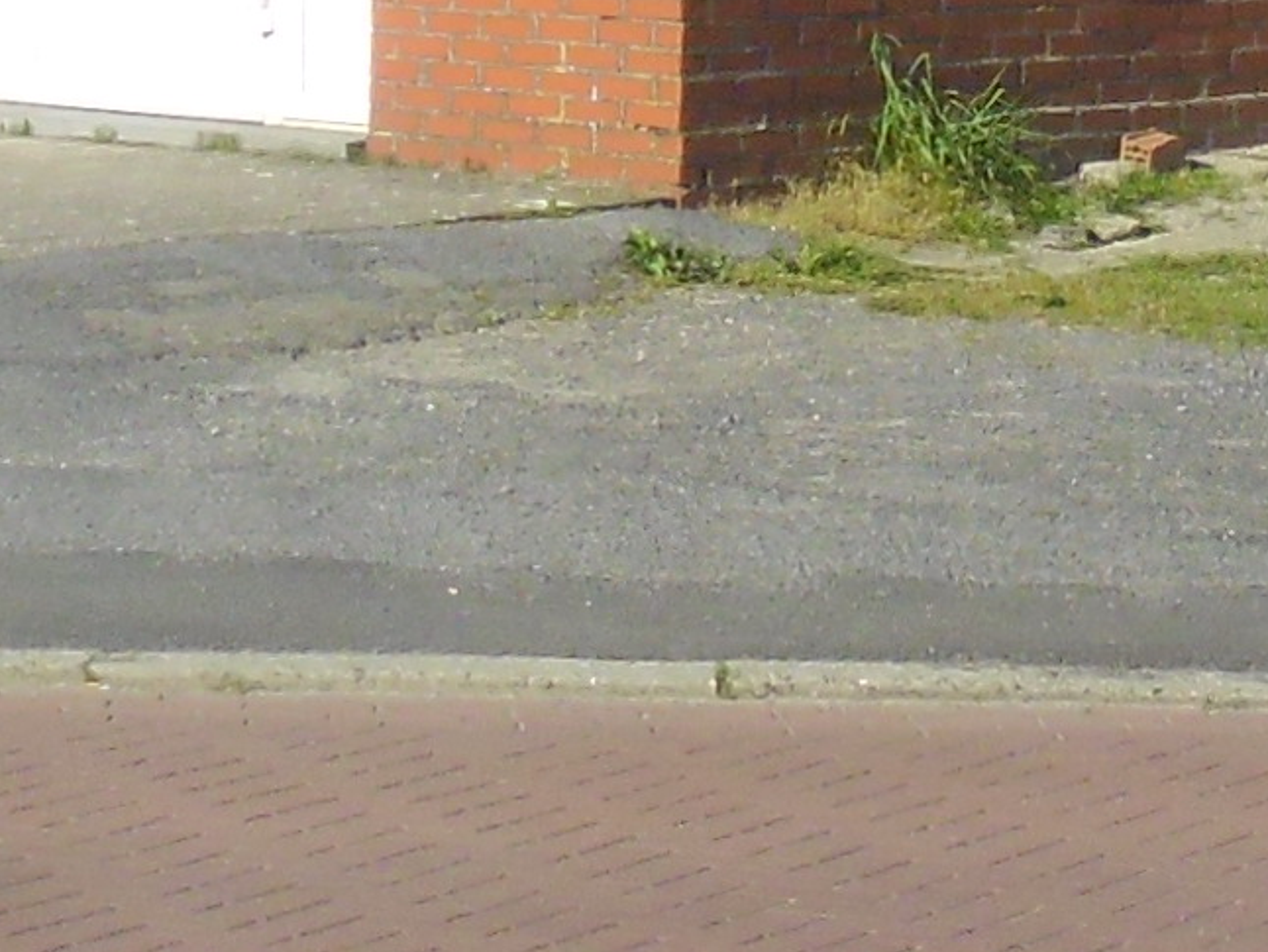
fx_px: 8391
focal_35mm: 229
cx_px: 1272
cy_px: -1013
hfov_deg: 8.6
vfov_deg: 6.3
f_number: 4
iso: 80
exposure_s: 1/1000
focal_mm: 6.6
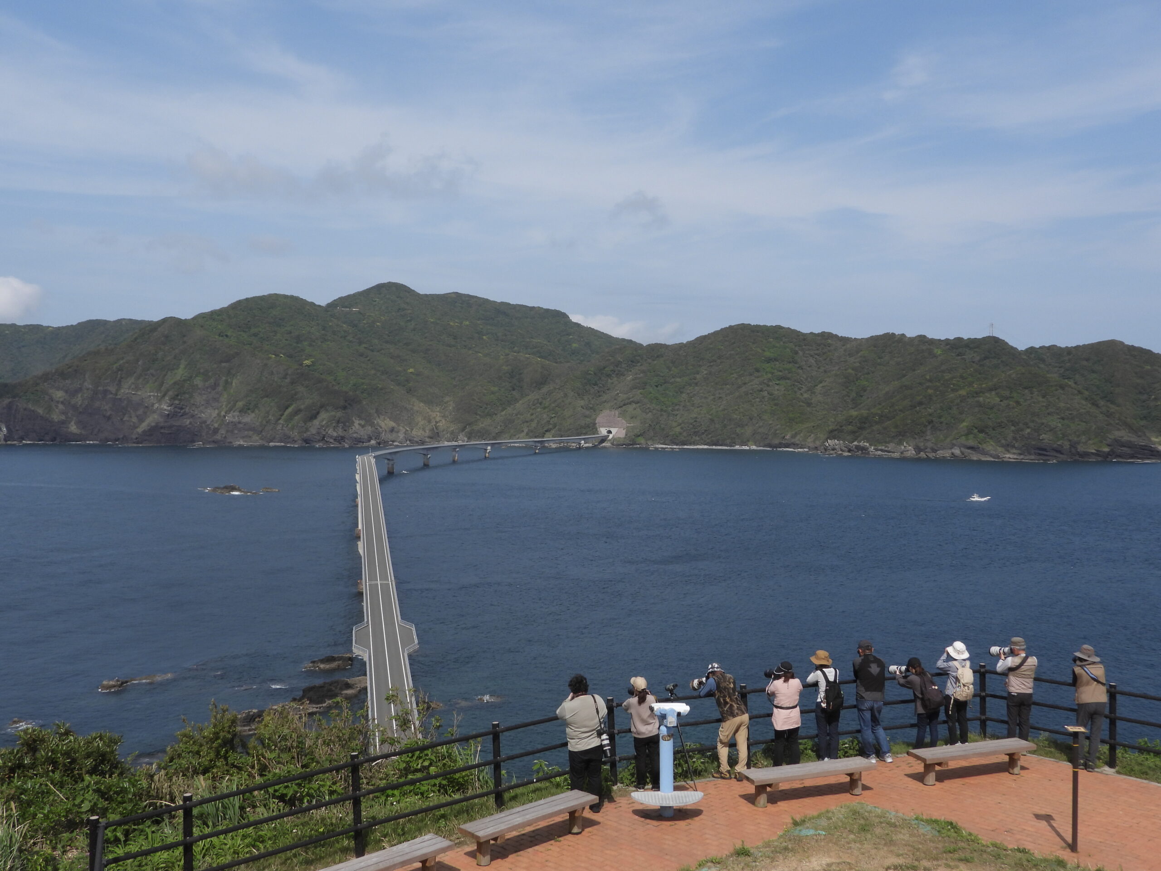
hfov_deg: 52.6
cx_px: 580
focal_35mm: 35
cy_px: 436
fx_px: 1174
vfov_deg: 40.7
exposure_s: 1/2000
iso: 100
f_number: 3.5
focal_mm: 6.3
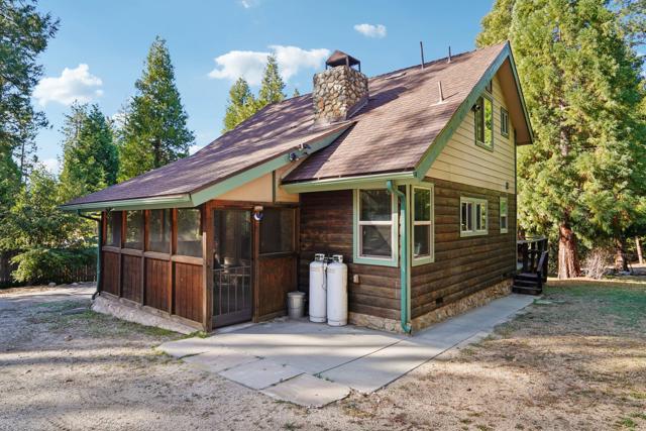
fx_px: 377
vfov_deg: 59.5
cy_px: 216
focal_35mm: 21
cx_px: 323
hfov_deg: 81.2
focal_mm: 21
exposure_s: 1/40
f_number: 8
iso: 100
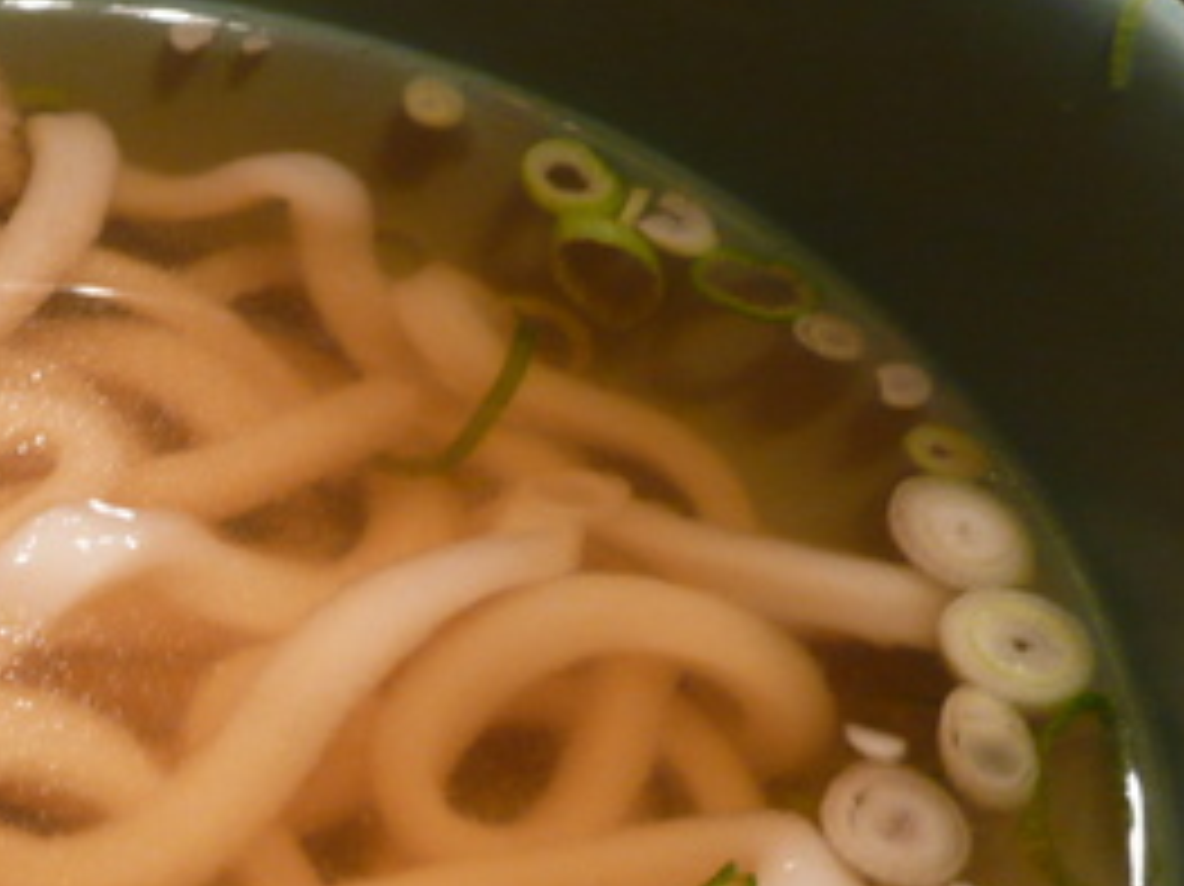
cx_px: 171
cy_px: 481
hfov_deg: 29.3
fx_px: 2188
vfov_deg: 22.9
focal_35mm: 64
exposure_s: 1/3.2
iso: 200
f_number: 3.3
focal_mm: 4.6
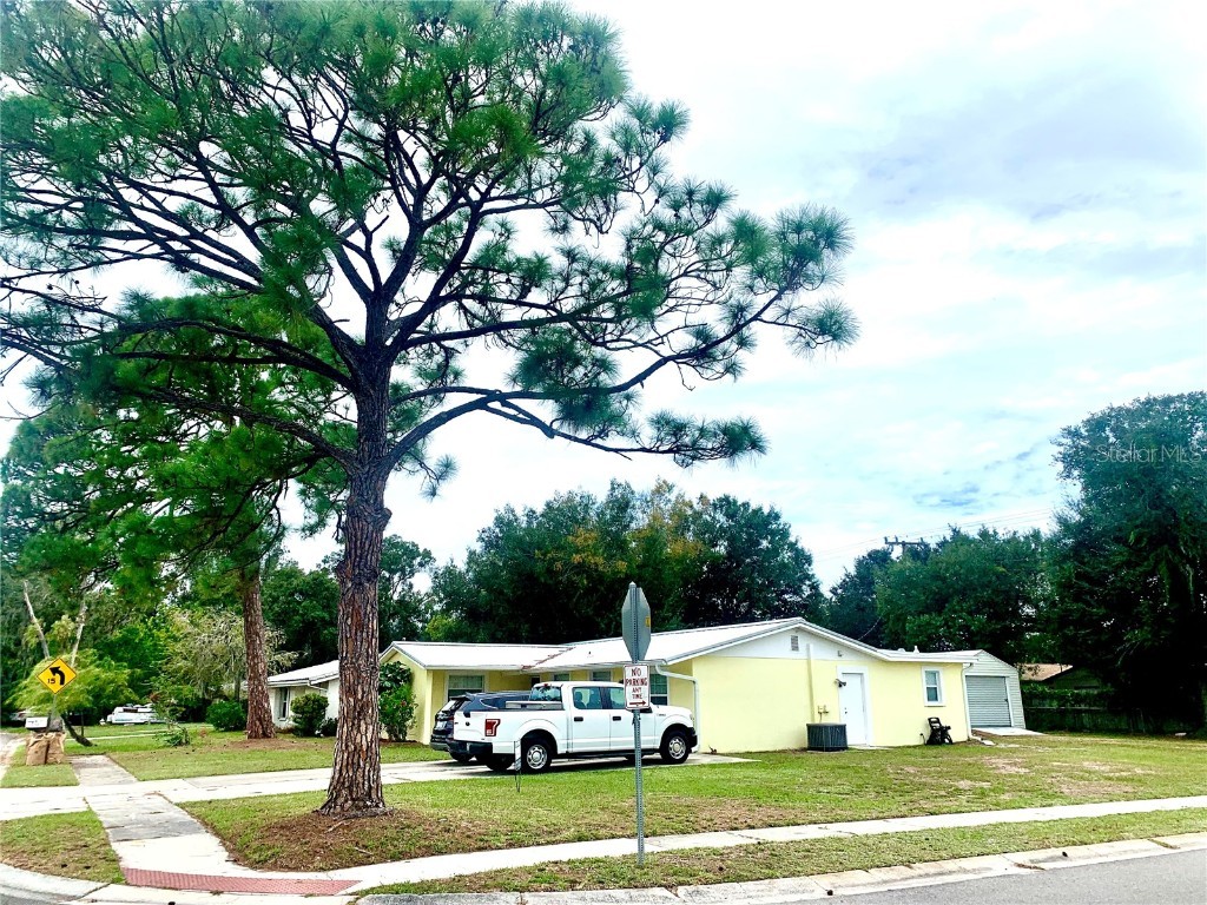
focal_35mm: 26
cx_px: 604
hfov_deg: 67.3
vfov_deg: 53.1
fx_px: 907
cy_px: 452
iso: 25
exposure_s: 1/2833
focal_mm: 4.25
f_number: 1.8
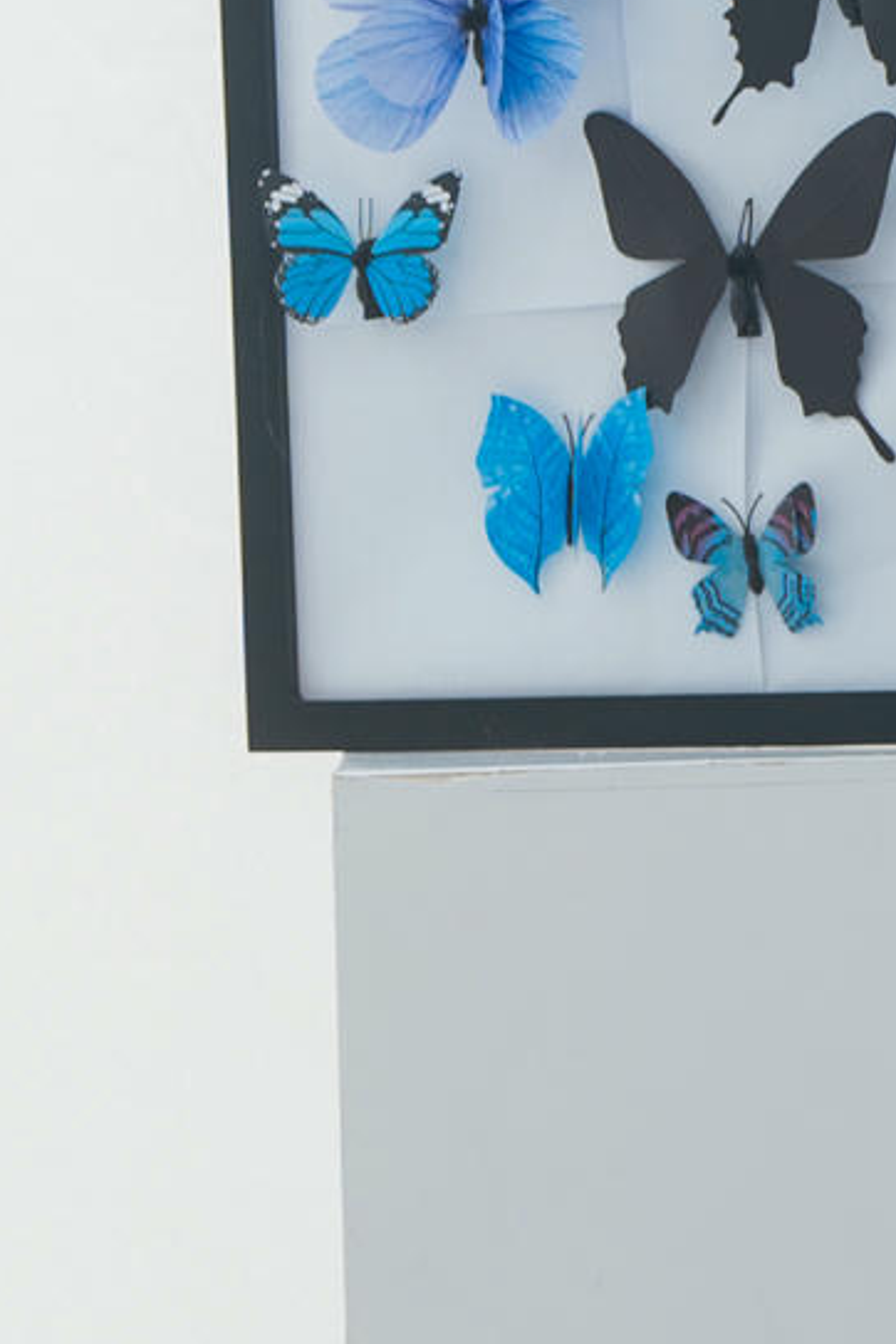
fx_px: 7839
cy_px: 960
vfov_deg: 9.8
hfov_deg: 6.2
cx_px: -1433
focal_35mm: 210
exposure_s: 1/125
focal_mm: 38
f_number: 5.6
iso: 100
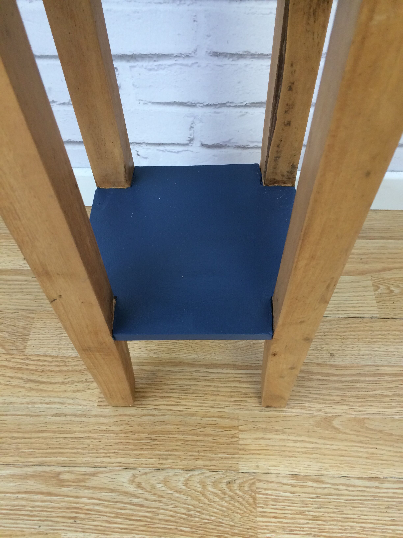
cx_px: 202
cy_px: 269
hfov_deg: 48.2
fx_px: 450
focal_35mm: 29
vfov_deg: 61.7
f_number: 2.2
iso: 64
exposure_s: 1/33
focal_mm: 4.15
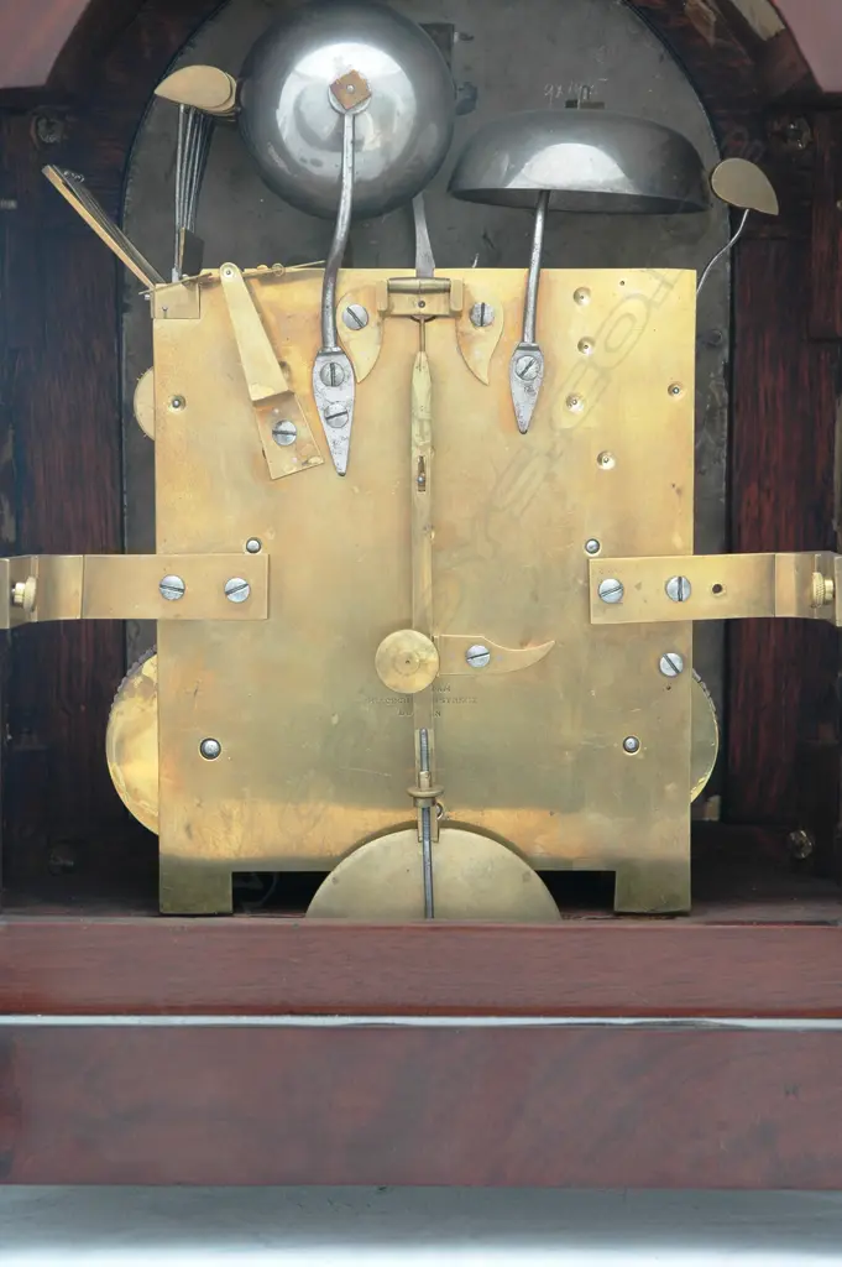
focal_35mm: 75
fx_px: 2636
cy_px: 634
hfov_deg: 18.2
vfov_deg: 27.0
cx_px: 421
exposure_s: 1/200
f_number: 6.3
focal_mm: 50
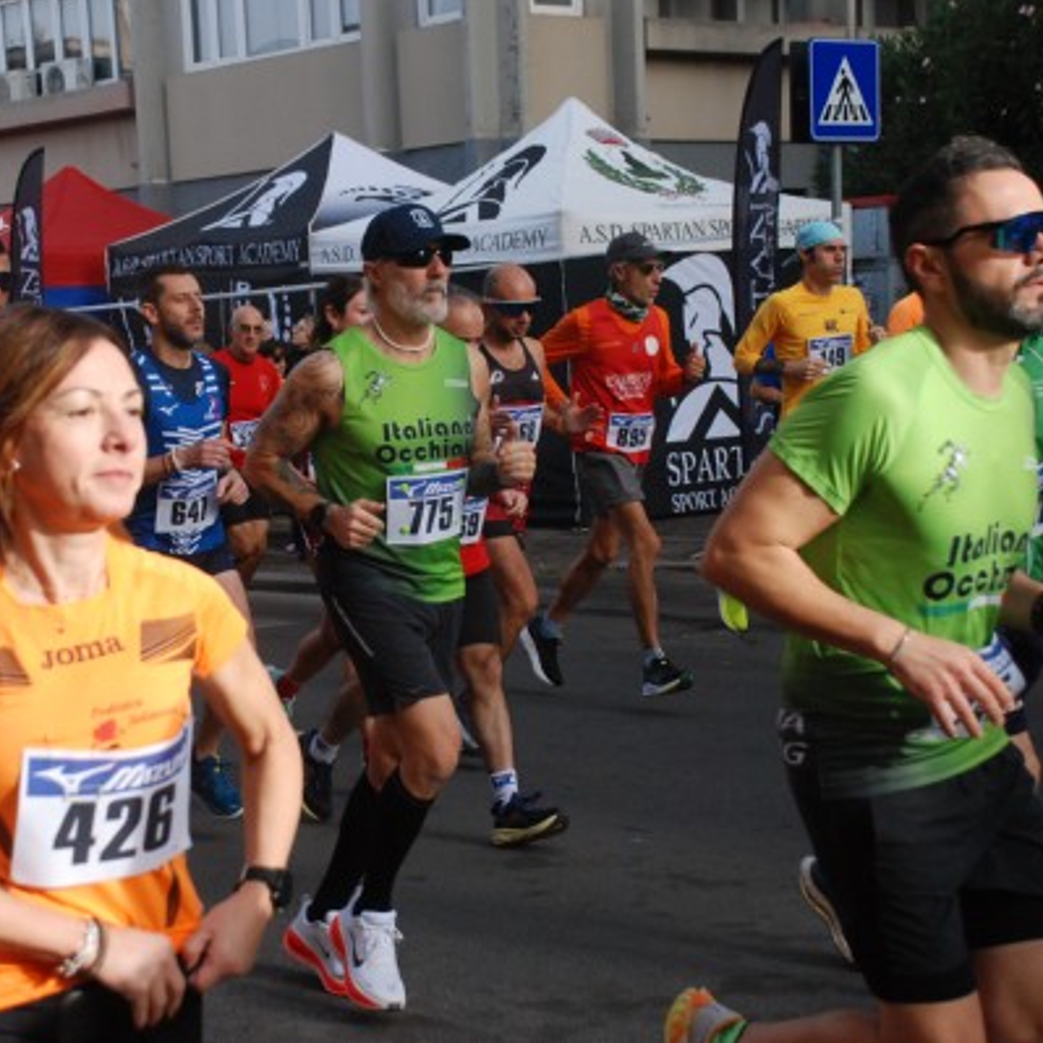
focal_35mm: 73
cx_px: 371
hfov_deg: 23.6
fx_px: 2488
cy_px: 519
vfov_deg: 23.7
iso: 1000
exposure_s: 1/1250
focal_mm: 38
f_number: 5.6
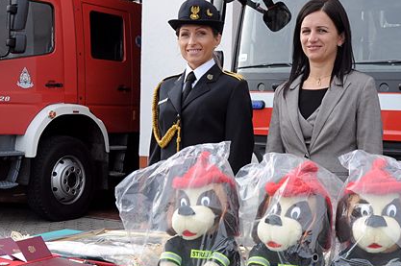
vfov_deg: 24.2
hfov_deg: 36.3
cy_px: 208
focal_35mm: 55
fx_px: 612
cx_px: 220
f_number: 9
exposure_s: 1/320
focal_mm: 18
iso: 500
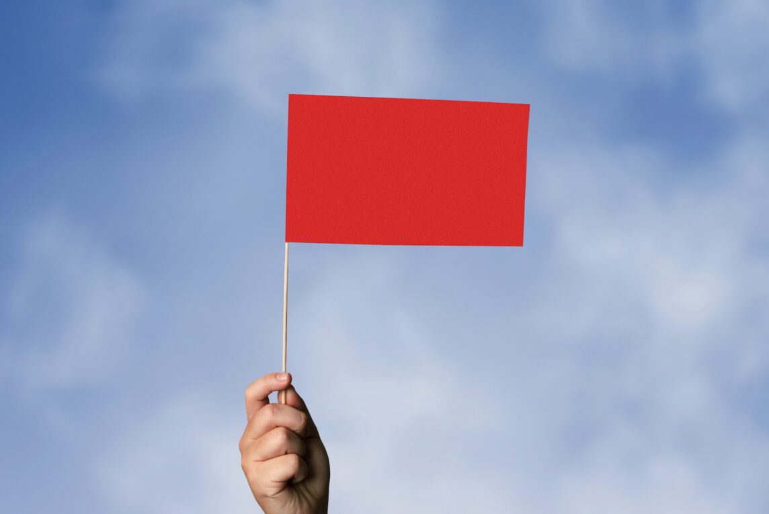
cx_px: 384
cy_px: 257
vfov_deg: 27.0
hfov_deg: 39.6
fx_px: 1069
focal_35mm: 50
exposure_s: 1/125
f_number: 8
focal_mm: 50
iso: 160
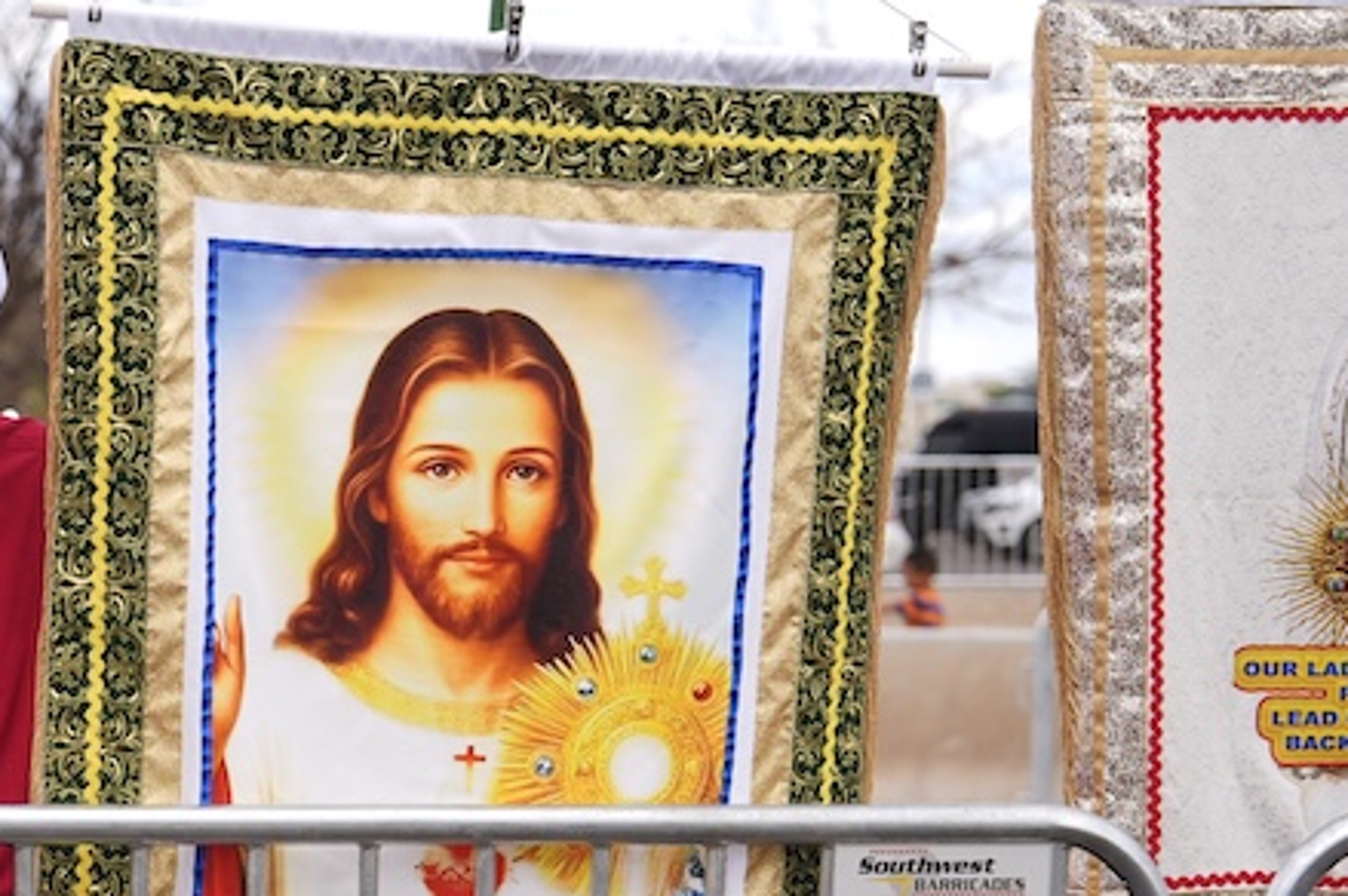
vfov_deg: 12.9
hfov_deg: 18.7
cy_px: 885
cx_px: -135
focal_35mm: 105
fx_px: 3929
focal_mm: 47
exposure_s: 1/1600
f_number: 2.8
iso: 125
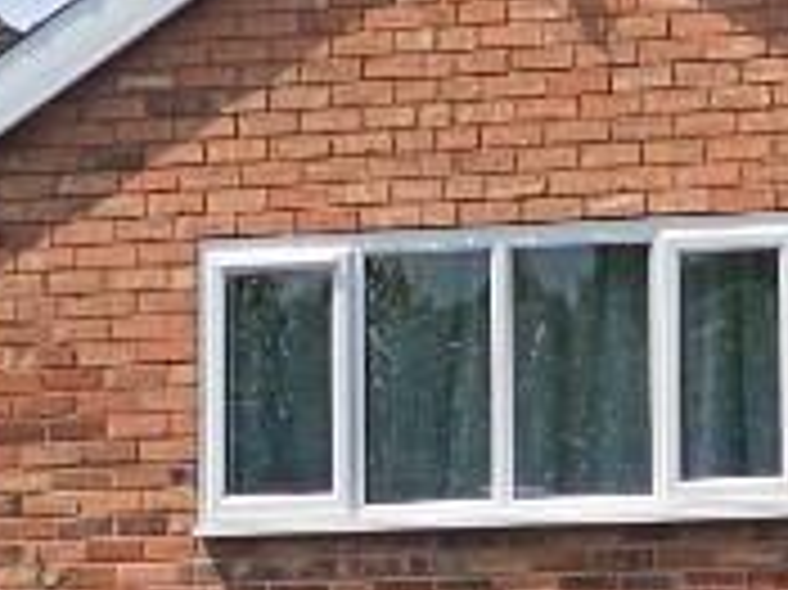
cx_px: 725
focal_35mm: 305
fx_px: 6938
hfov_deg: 6.5
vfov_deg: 4.8
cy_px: 1148
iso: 20
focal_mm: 6
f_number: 2
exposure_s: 1/1332
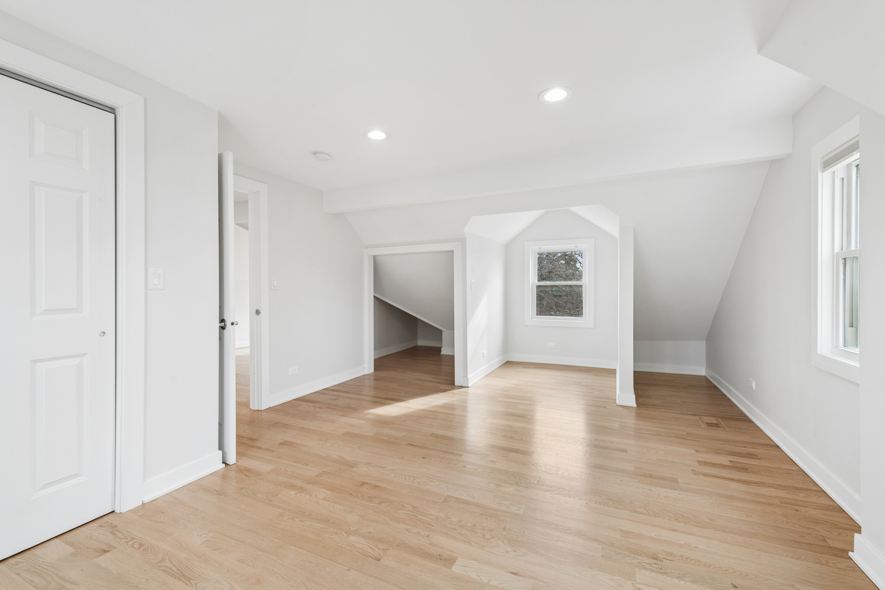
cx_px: 442
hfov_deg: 100.4
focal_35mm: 15
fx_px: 369
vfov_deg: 77.3
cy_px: 295
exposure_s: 1/125
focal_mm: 15
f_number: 8
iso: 400
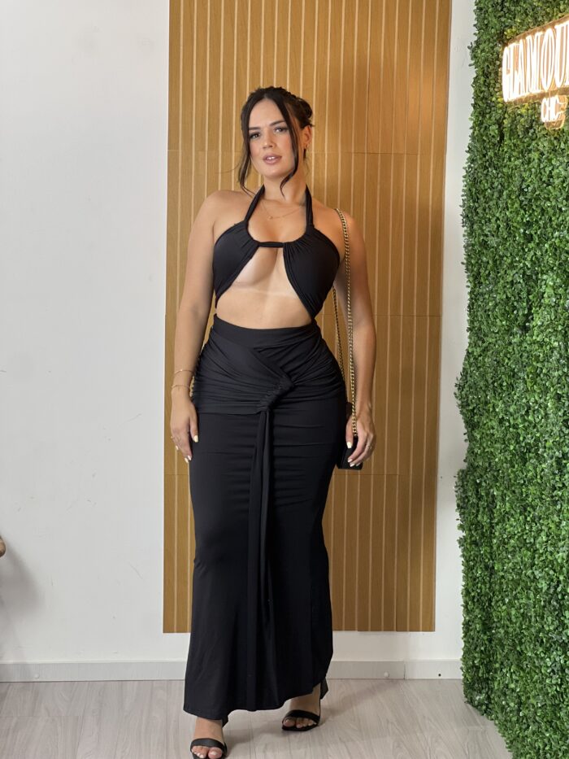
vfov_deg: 25.3
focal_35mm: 77
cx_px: 284
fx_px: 1687
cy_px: 380
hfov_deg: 19.1
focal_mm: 9
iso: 160
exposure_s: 1/120
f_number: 2.8
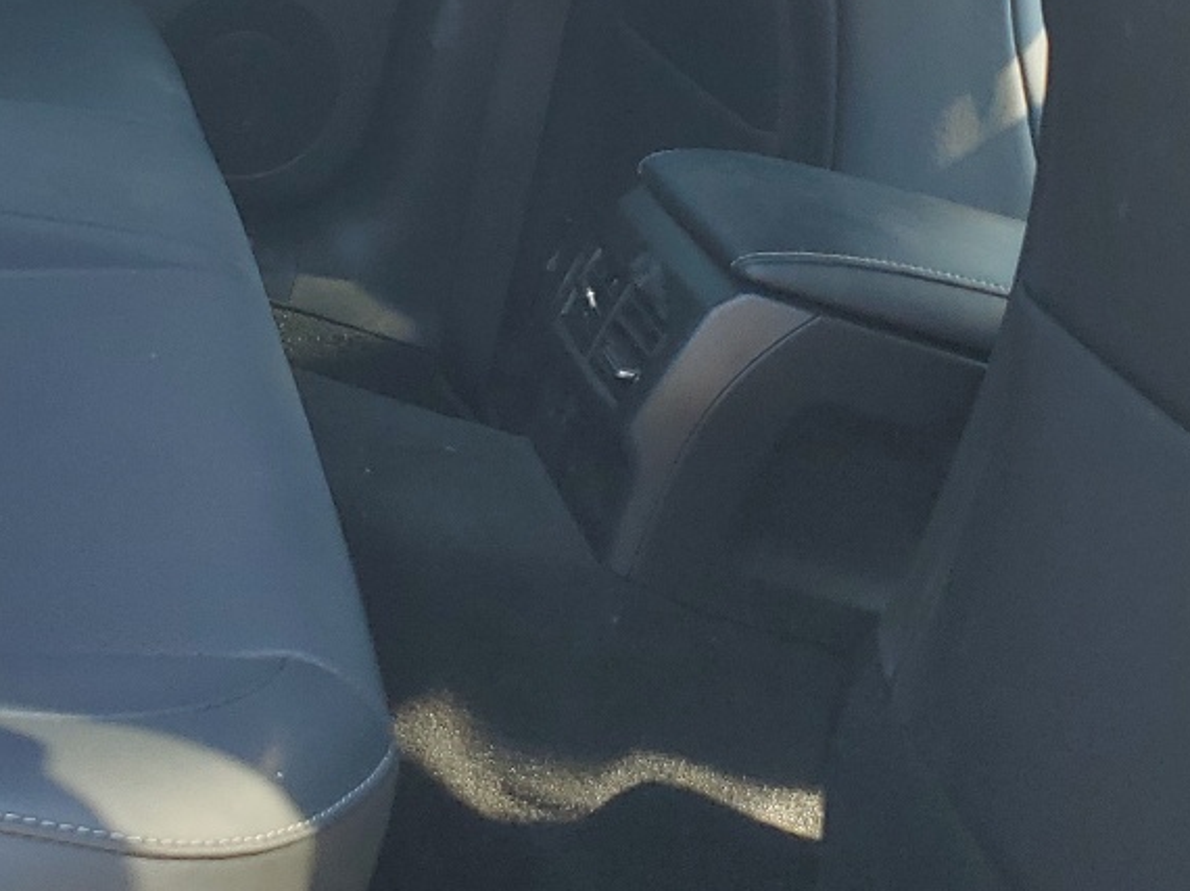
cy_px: -111
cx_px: 296
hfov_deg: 26.3
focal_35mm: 73
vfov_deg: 19.3
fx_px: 2508
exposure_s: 1/175
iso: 50
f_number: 1.5
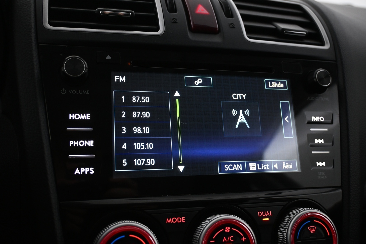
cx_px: 183
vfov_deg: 36.9
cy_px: 122
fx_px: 366
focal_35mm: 36
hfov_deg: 53.1
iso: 1250
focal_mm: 24
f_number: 4.2
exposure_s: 1/40
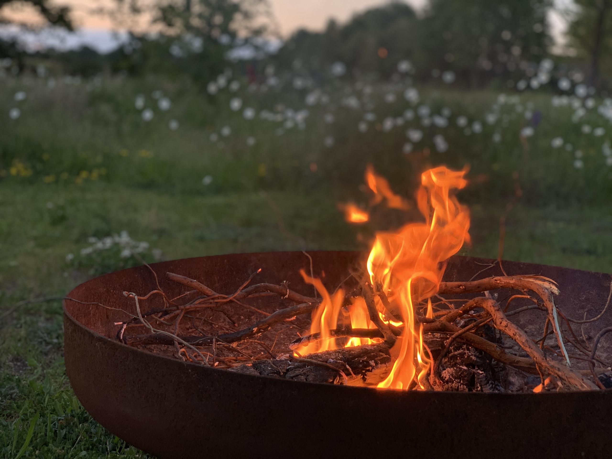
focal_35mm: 52
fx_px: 919
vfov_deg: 28.0
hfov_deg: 36.8
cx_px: 306
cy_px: 230
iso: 50
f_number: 2.4
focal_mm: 6
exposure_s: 1/122
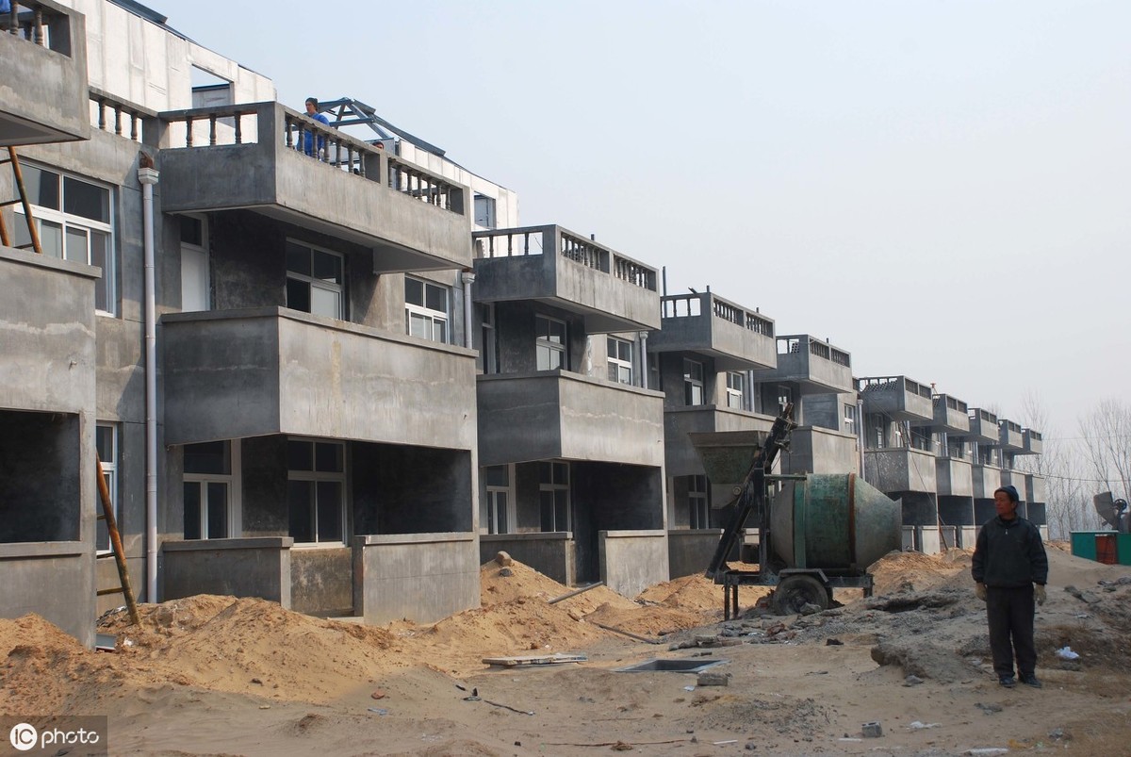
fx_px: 1793
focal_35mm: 57
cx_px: 566
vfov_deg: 23.8
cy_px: 378
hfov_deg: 35.0
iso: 100
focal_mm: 38
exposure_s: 1/200
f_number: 7.1
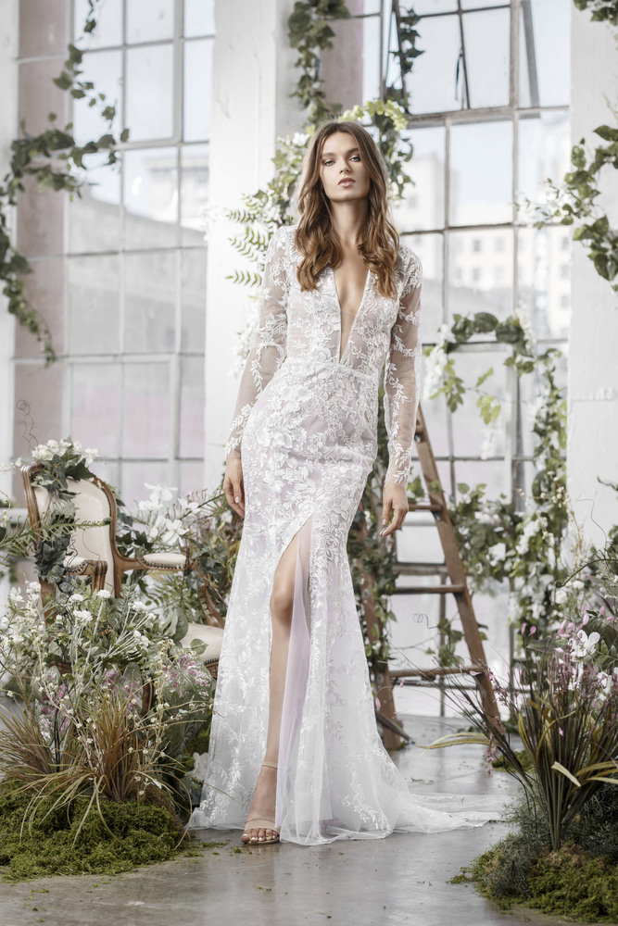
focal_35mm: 85
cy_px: 463
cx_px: 309
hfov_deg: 16.1
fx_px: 2188
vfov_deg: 23.9
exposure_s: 1/200
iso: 100
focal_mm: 85
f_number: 3.5
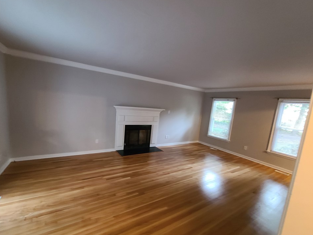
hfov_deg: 102.0
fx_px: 127
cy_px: 123
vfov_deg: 85.6
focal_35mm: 14
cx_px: 148
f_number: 2.2
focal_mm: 2.2
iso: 640
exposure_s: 1/30
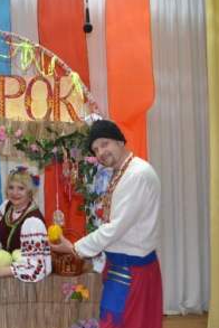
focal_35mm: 55
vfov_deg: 36.2
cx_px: 0
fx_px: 501
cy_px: 163
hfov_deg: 23.6
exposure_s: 1/60
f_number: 4
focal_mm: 24
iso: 2500
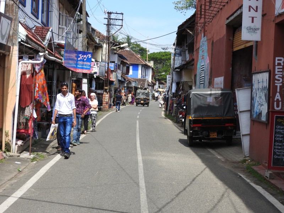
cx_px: 142
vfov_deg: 22.6
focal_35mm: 65
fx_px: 533
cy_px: 106
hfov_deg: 29.8
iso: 100
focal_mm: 11.6
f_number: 4.2
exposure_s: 1/500
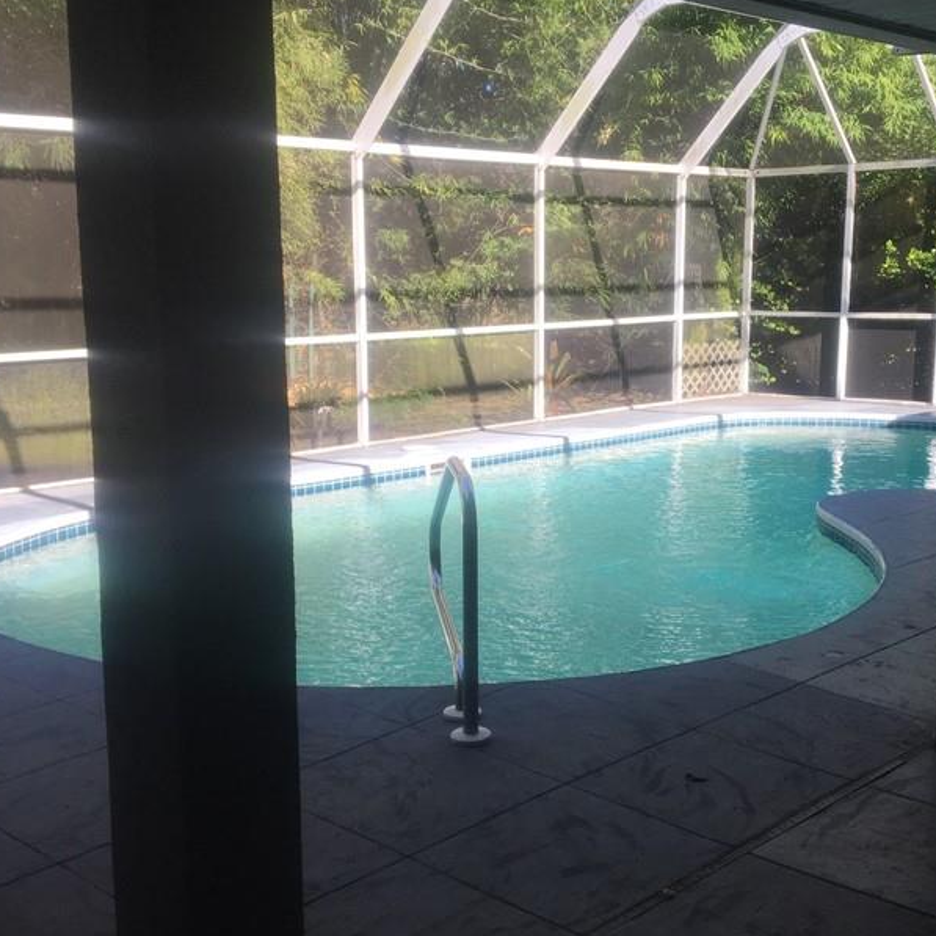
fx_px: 1346
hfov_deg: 38.3
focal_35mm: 44
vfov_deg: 38.3
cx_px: 533
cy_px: 489
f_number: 2.2
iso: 25
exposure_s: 1/413
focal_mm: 4.15
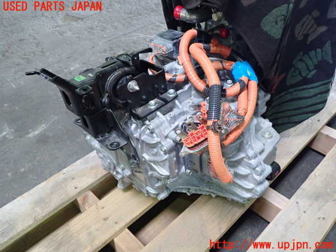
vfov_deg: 46.8
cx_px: 168
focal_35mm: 30
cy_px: 126
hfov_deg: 60.0
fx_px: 291
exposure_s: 1/30
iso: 320
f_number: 2.3
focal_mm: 5.4
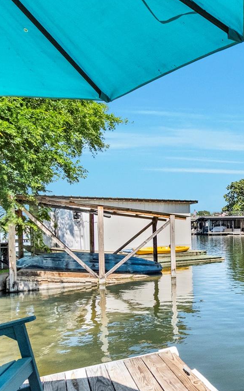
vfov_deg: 56.2
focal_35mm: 34
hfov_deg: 30.8
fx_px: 362
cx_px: 301
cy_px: 237
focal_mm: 10
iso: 1600
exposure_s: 1/6400
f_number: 5.6
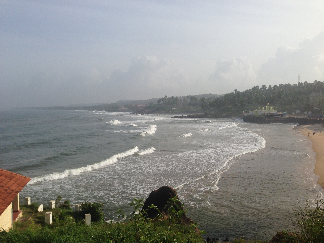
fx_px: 309
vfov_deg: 42.9
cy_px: 122
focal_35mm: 33
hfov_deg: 55.4
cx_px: 162
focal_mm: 4.12
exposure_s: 1/2584
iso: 50
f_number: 2.4
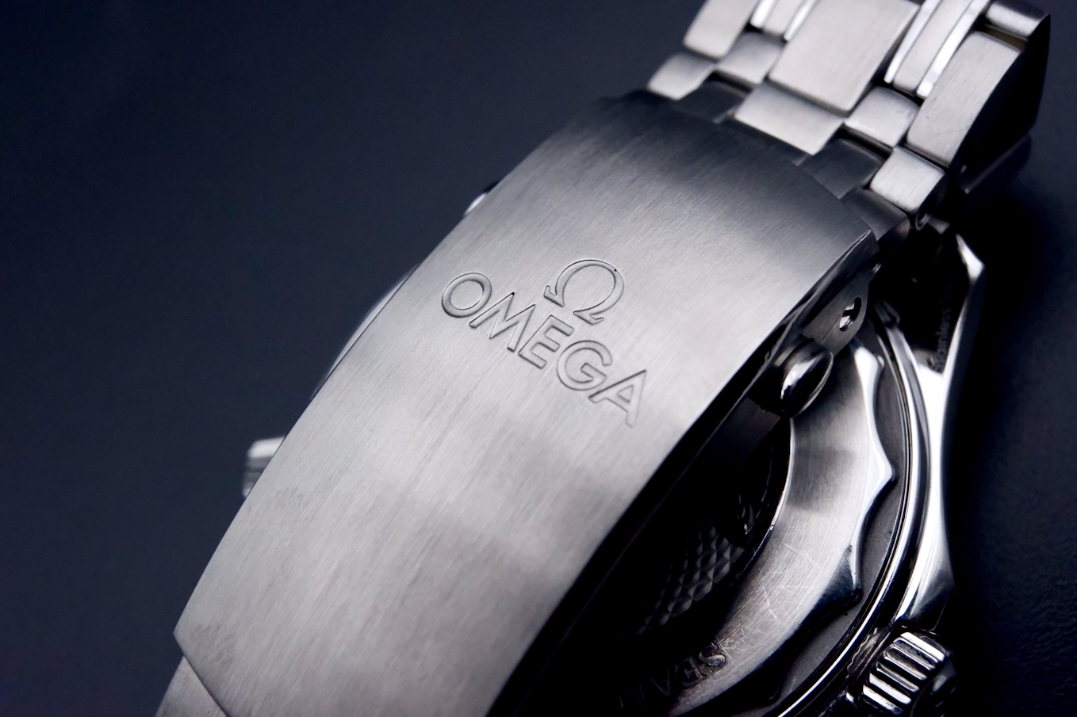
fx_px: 1256
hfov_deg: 46.4
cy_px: 358
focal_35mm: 42
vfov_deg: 31.9
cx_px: 538
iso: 6400
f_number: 9
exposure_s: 1/4000
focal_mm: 28.9
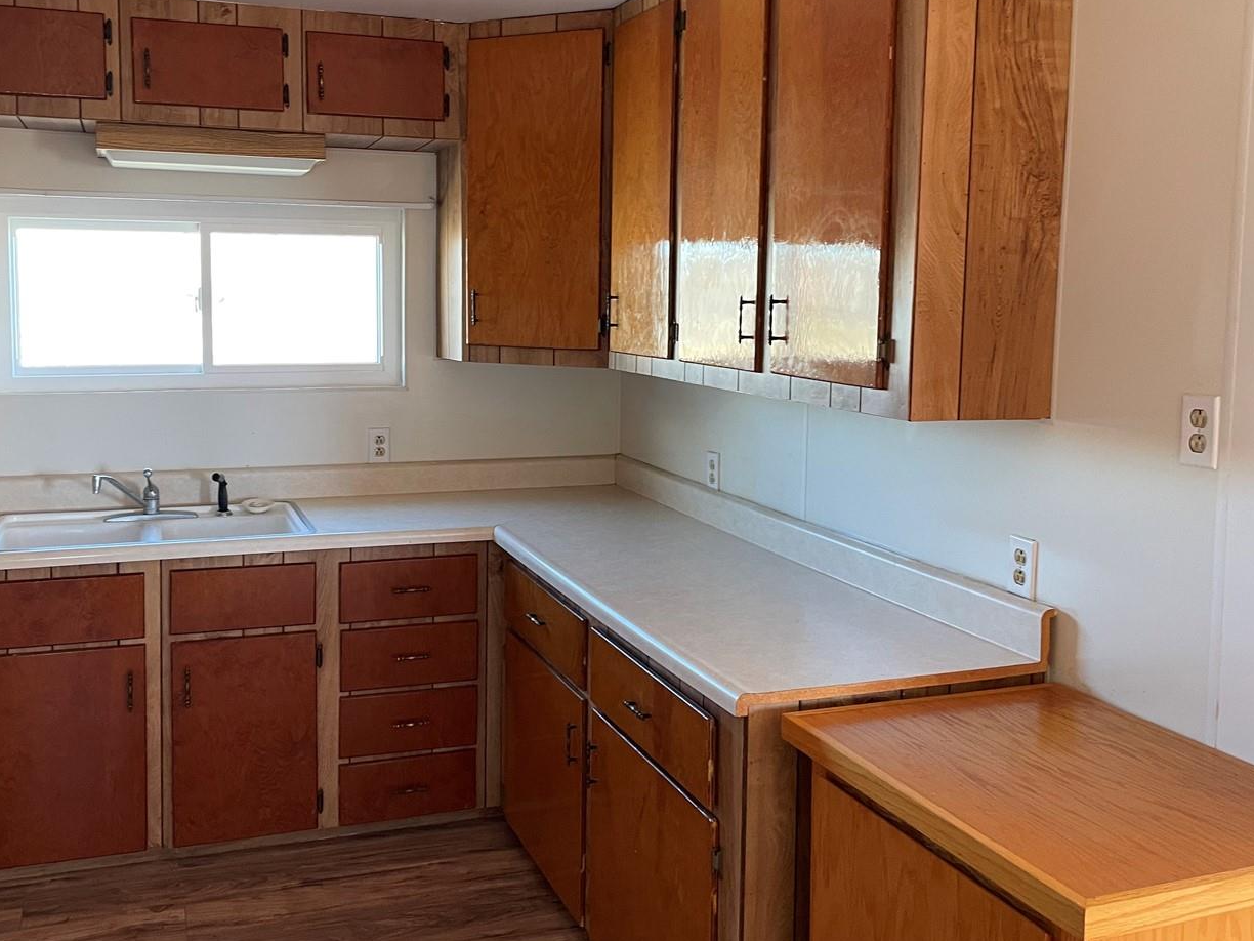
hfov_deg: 53.8
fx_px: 1232
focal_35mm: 34
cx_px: 537
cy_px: 404
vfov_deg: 41.7
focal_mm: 4.2
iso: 160
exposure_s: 1/60
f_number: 1.6
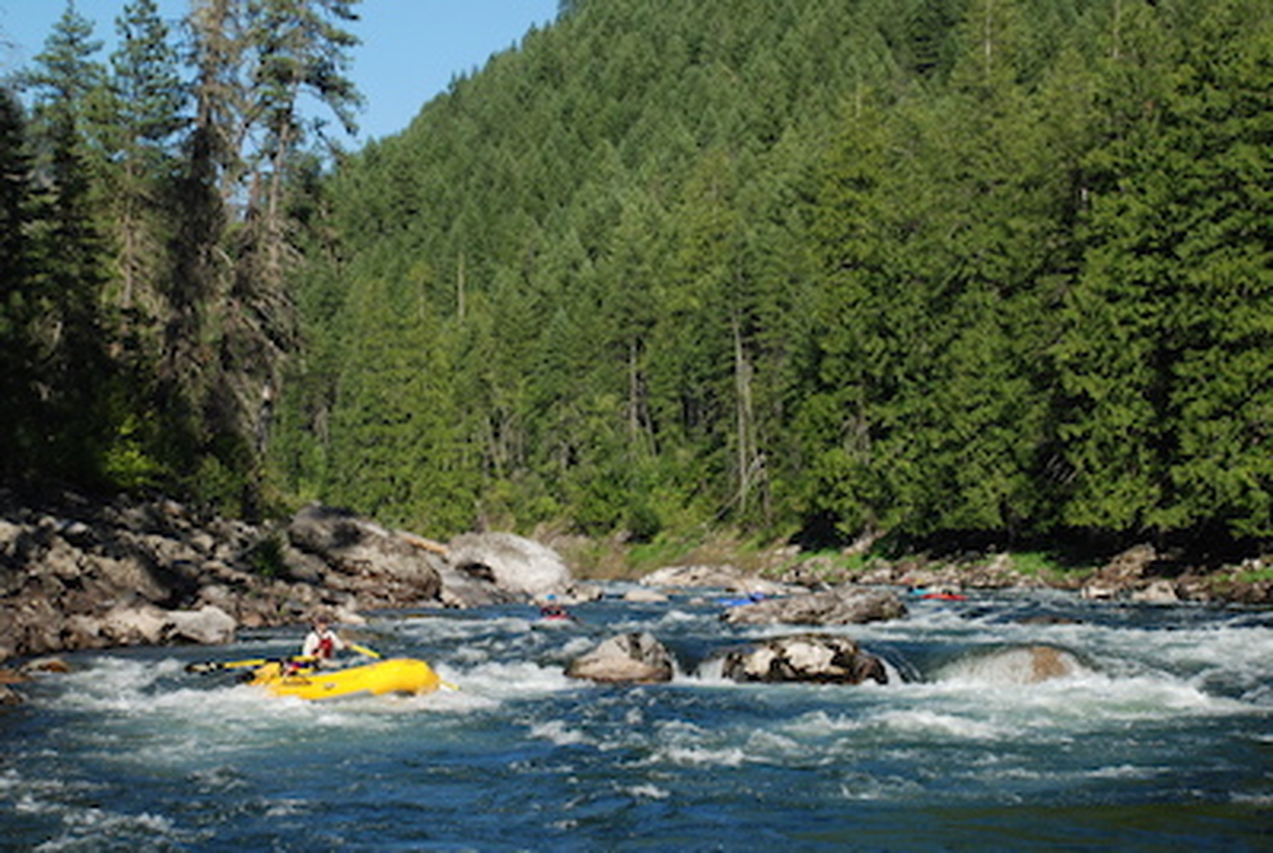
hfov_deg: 28.0
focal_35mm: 72
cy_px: 426
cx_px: 636
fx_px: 2550
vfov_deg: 19.0
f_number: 5
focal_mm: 48
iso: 250
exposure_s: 1/320
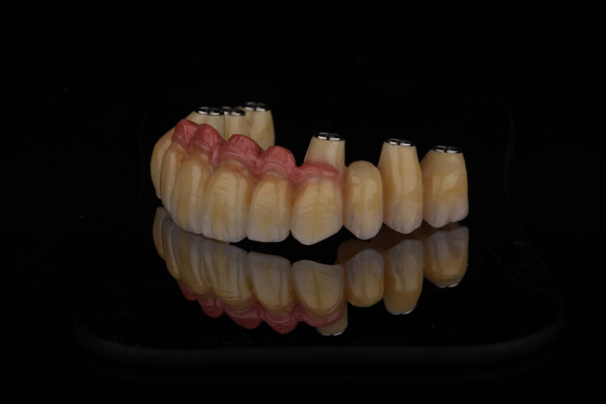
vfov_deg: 8.7
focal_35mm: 158
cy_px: 202
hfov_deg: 13.0
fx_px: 2651
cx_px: 303
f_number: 22
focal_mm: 105
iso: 100
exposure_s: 1/250
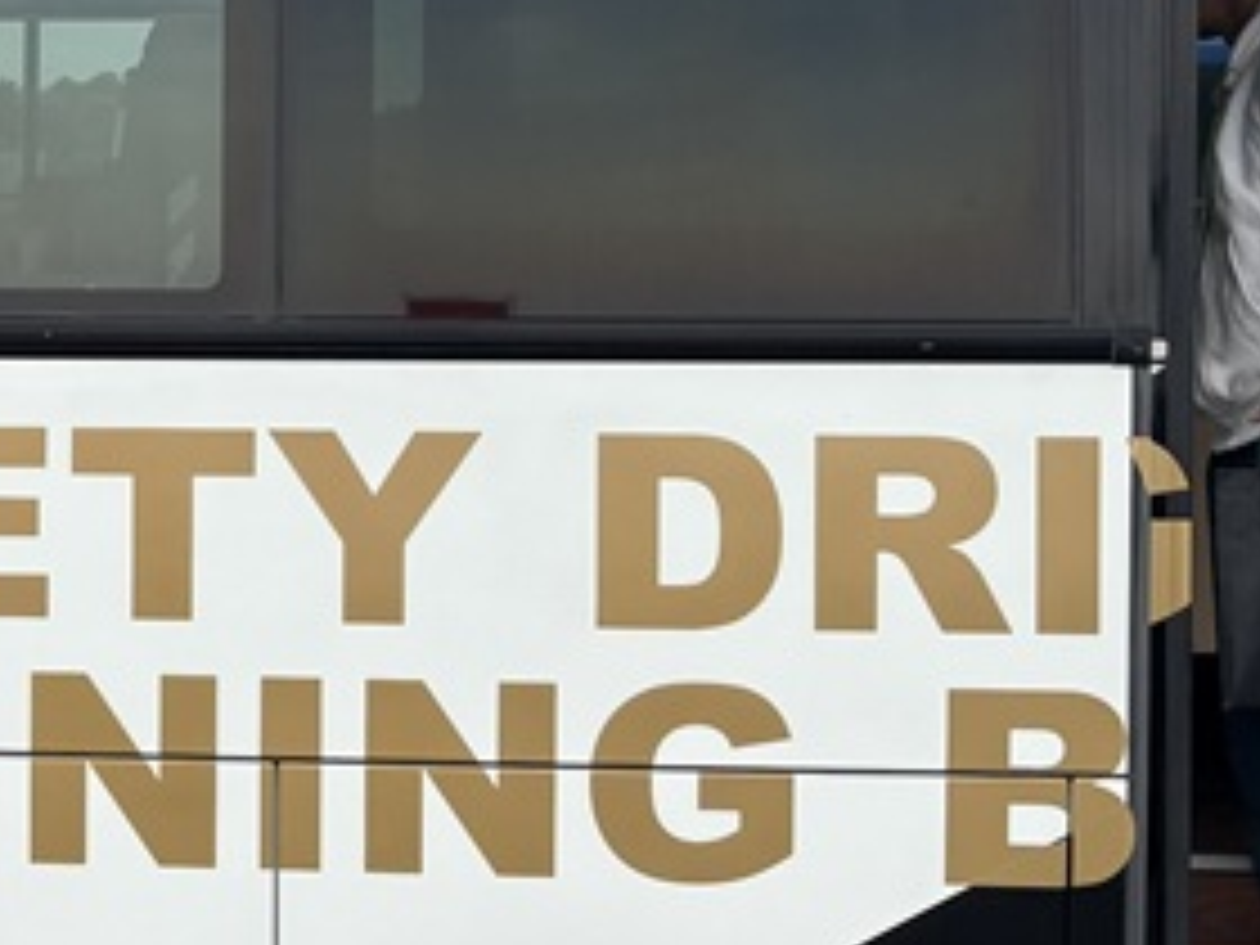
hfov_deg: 19.3
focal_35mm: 93
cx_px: -423
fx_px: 3385
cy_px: 369
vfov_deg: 15.9
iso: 50
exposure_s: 1/1799
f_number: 1.6
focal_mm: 5.96
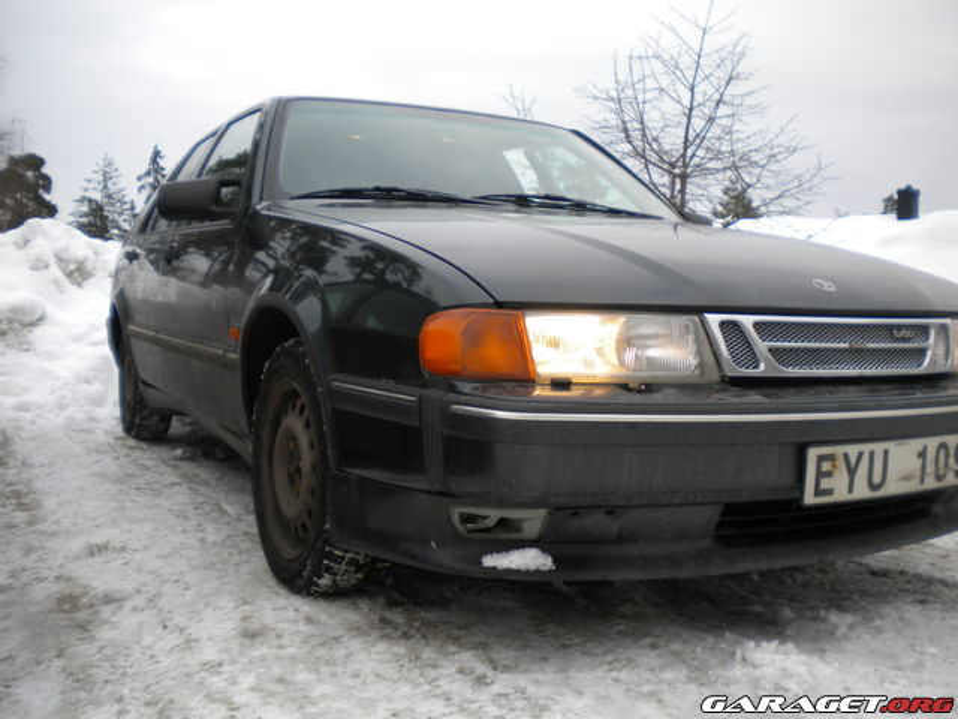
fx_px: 969
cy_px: 360
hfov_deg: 52.6
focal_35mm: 35
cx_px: 479
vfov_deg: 40.7
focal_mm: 6.3
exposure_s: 1/273
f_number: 3.1
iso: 80
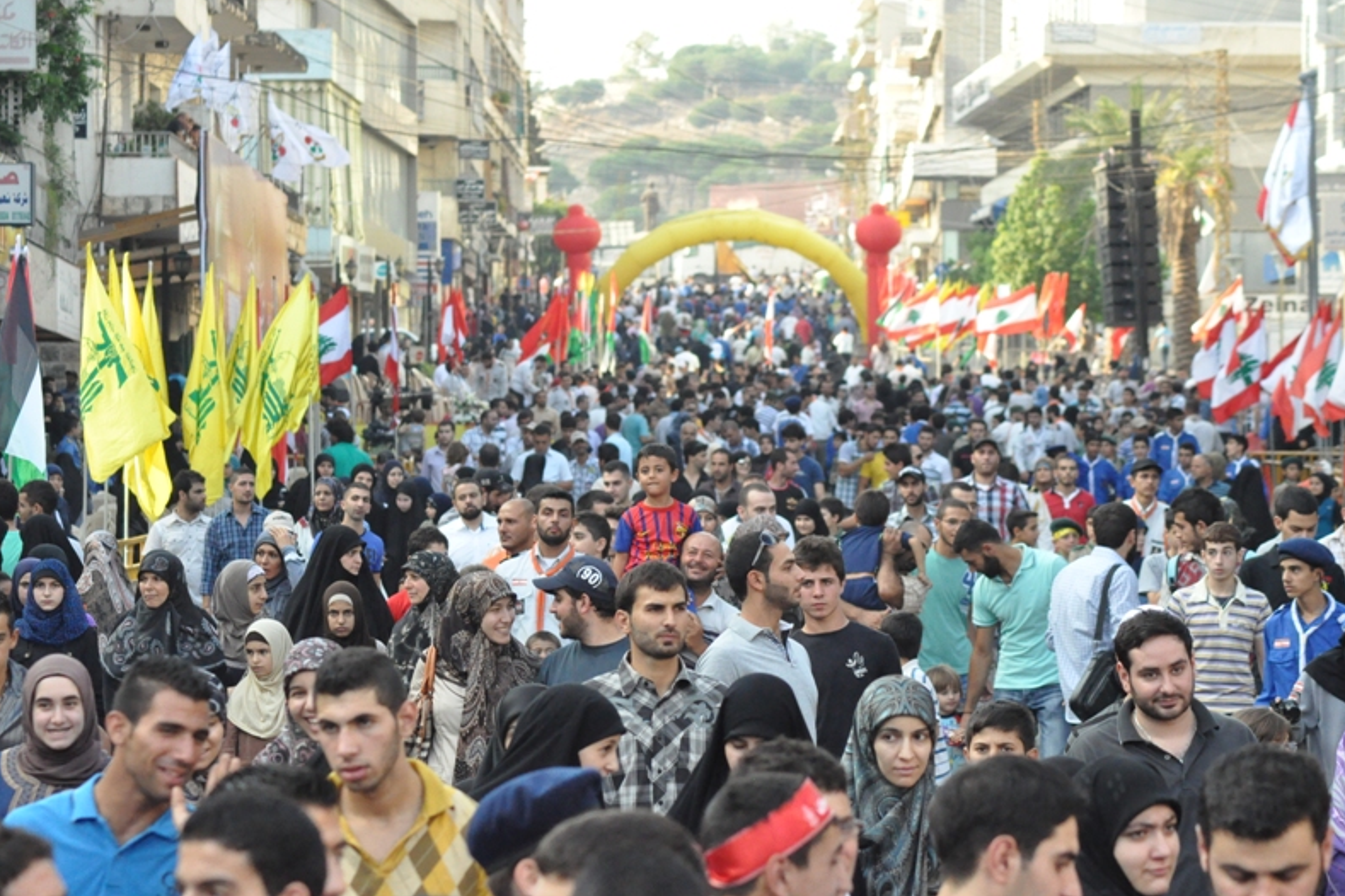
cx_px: 673
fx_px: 6239
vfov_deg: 8.2
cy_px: 445
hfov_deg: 12.3
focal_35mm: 167
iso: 3200
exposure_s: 1/1000
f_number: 8
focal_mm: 110
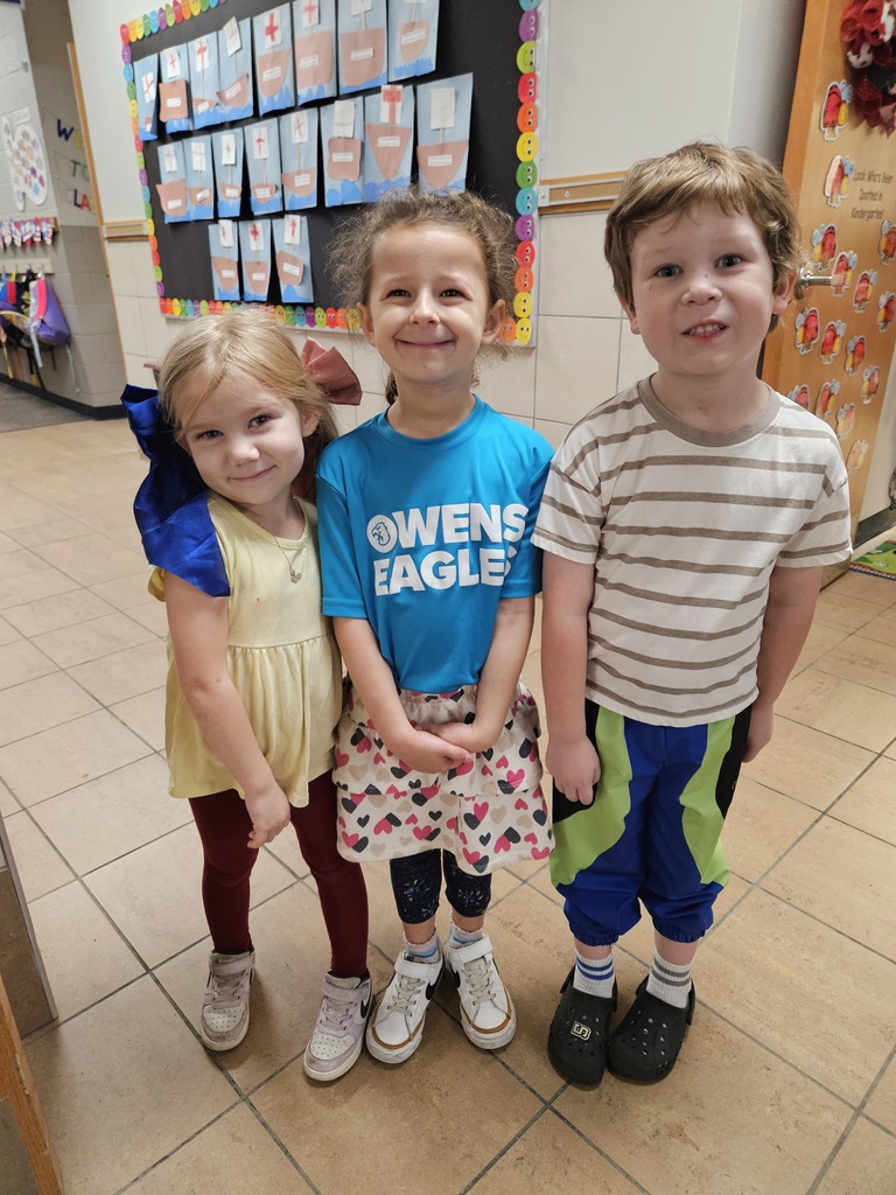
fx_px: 794
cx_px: 448
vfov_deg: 73.9
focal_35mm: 23
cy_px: 598
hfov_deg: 58.9
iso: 640
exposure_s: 1/120
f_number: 1.8
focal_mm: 5.4
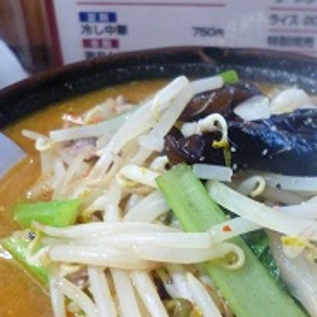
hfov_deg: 30.9
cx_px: 202
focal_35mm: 55
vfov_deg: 30.5
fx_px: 570
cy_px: 244
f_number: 2.5
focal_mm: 4.3
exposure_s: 1/10
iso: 400
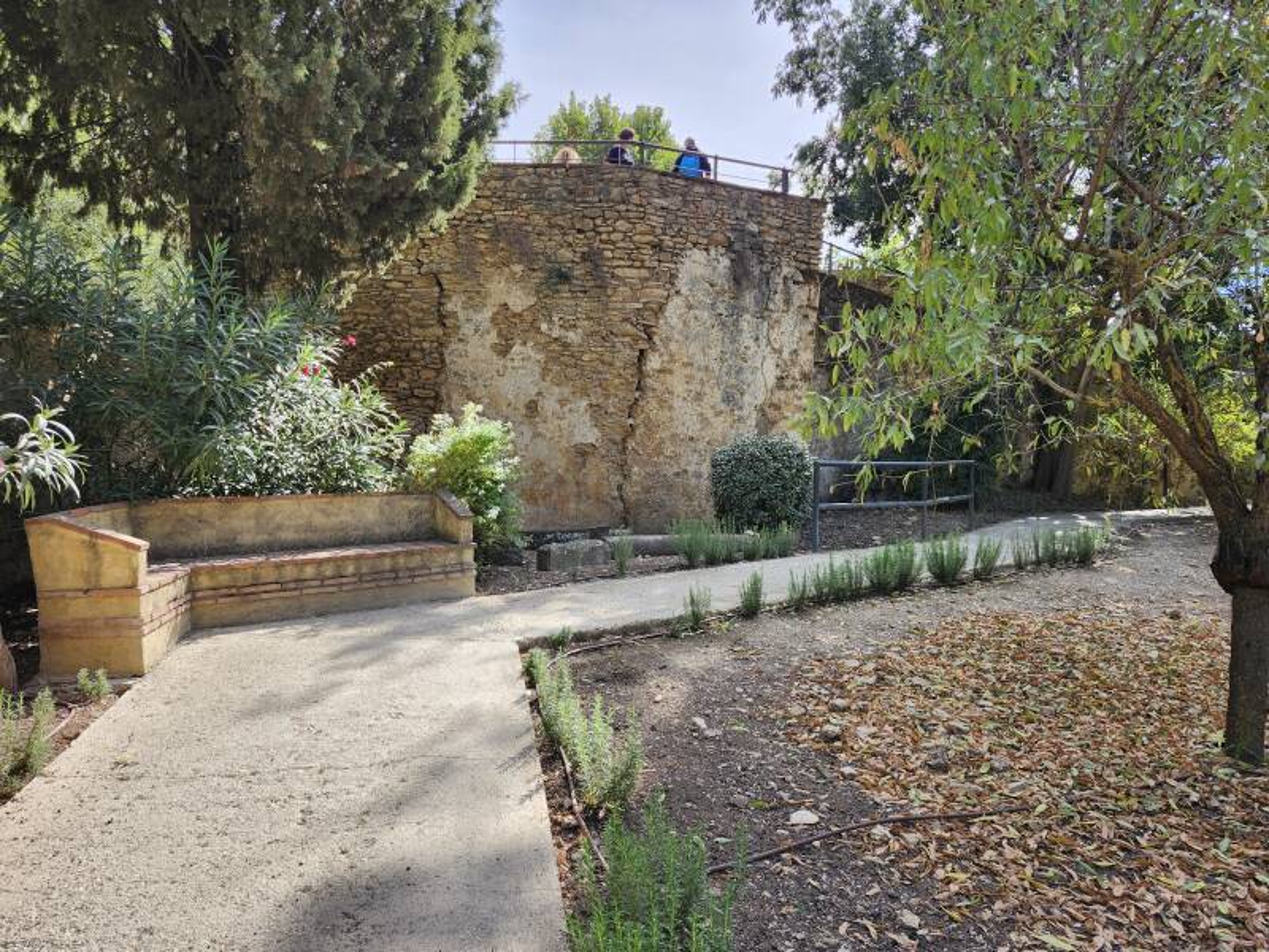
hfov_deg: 73.9
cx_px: 634
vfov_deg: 58.9
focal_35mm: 23
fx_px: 843
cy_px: 476
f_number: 1.8
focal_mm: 5.54
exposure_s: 1/512
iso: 25
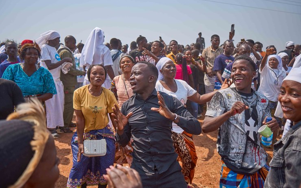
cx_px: 153
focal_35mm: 29
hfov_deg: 64.6
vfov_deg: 43.1
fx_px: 238
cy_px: 97
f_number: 3.5
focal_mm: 28
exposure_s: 1/1000
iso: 50
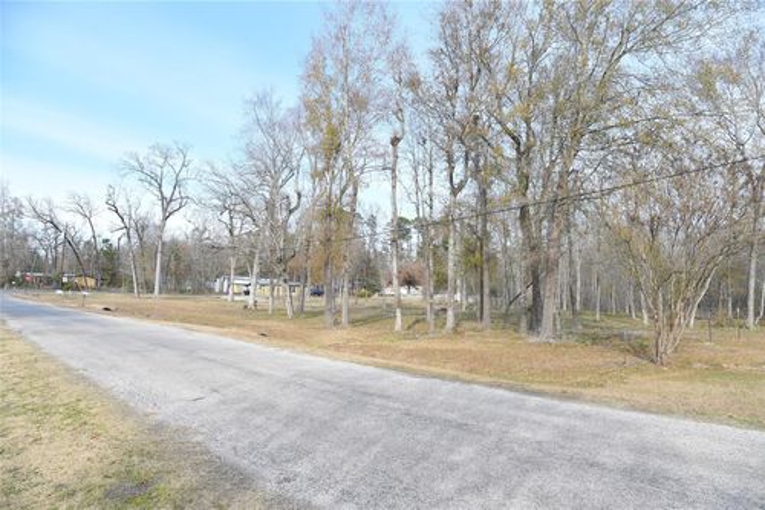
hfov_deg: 73.8
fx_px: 510
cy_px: 255
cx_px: 382
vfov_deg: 53.1
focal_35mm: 24
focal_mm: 24
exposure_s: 1/200
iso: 200
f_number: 5.6
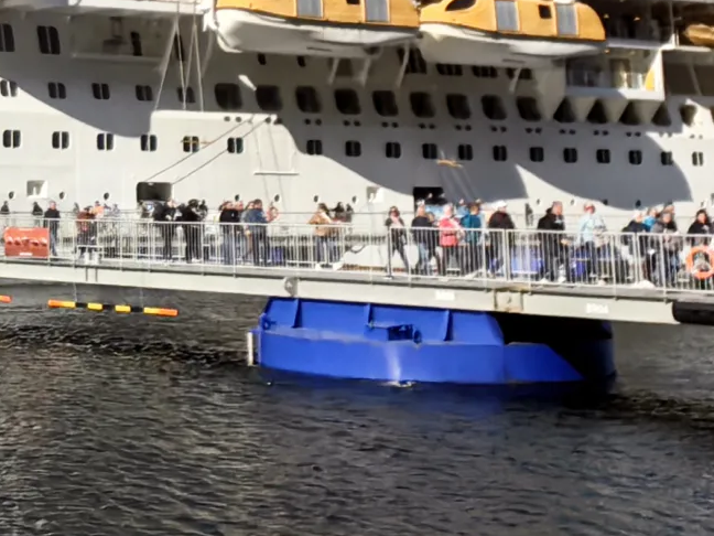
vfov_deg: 16.8
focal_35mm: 83
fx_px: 1712
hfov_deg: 22.0
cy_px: -156
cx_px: -121
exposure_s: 1/1942
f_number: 2.2
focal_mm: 1.76
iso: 50
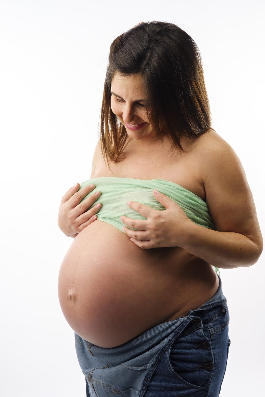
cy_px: 198
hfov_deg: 25.5
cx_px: 132
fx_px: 585
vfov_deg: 37.5
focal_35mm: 53
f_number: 11
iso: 200
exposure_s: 1/125
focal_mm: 35
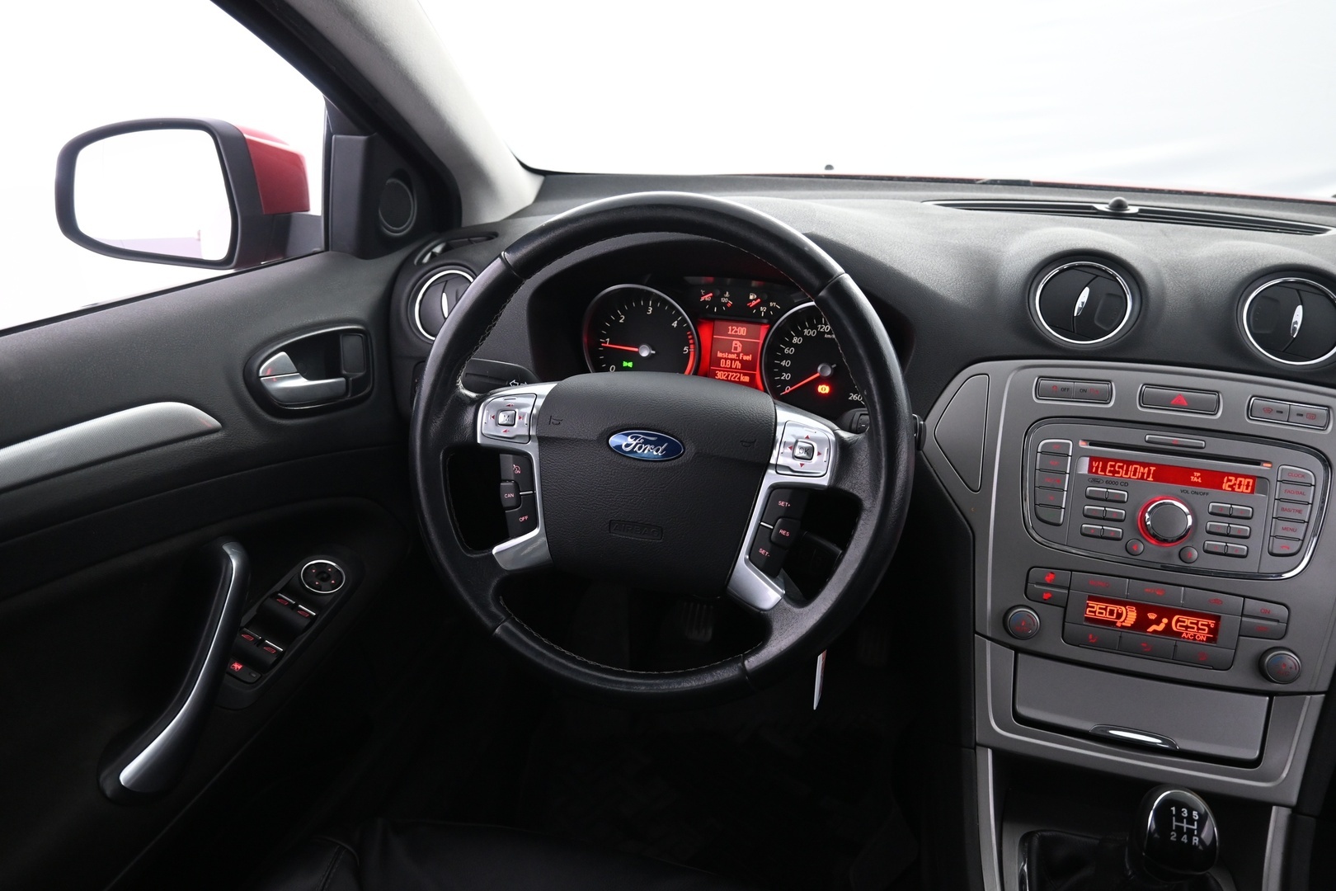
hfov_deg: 73.7
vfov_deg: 53.1
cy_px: 446
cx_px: 668
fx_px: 891
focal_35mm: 24
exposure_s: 1/25
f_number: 3.5
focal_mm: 16
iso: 1400
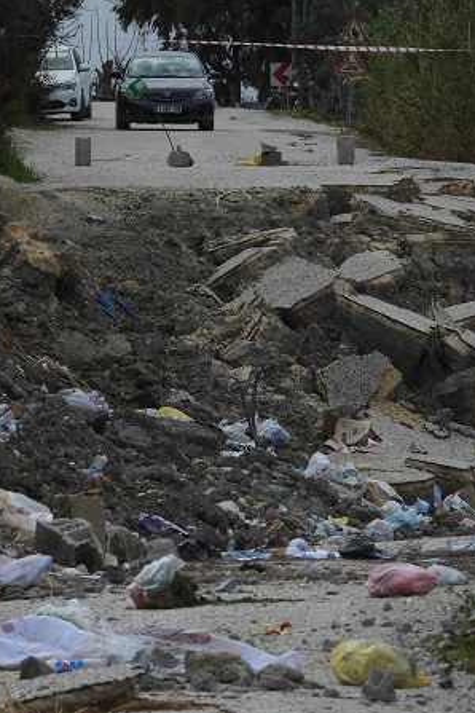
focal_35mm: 516
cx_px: 183
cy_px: 356
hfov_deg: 2.7
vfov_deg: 4.0
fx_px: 10212
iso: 100
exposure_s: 1/1250
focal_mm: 66.5
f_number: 5
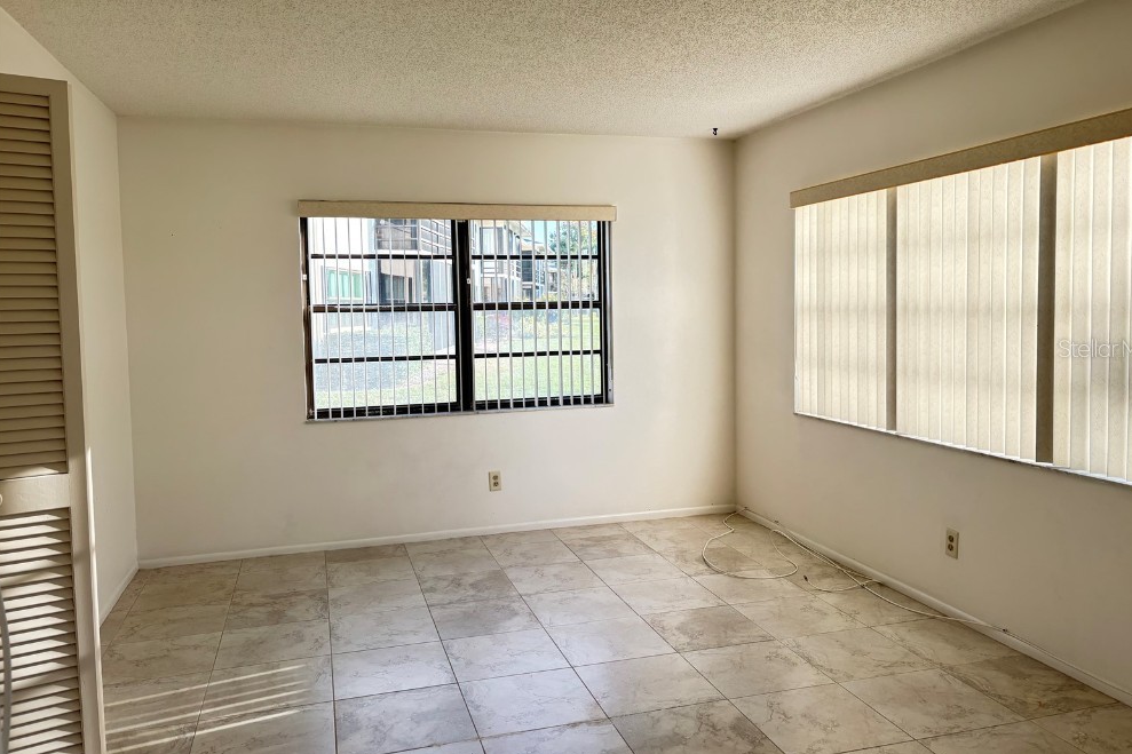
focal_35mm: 28
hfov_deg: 65.5
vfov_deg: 46.3
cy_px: 348
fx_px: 880
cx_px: 580
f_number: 1.6
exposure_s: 1/165
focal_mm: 5.96
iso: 64
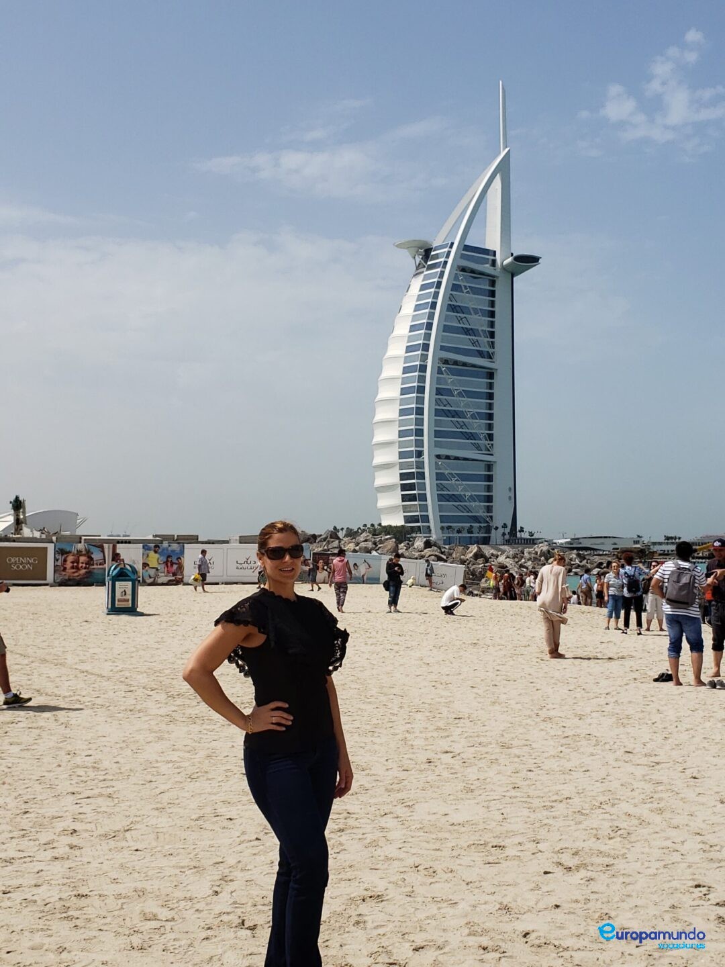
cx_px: 362
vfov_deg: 67.3
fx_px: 726
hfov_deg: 53.1
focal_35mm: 26
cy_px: 484
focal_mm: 4.3
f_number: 2.4
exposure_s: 1/2961
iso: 50
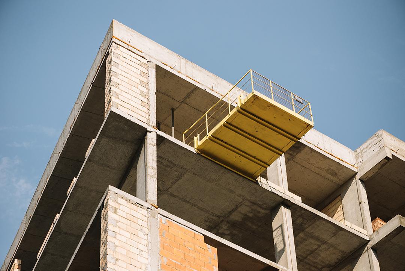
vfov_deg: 13.1
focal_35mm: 105
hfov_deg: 19.4
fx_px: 1182
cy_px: 136
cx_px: 202
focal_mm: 105
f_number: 4.5
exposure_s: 1/4000
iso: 250
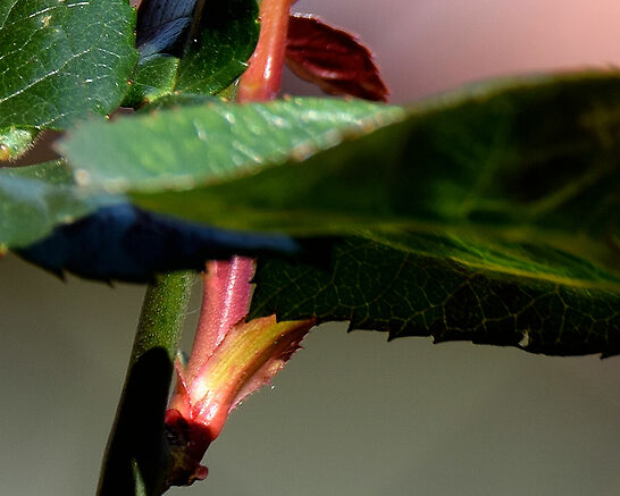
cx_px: -500
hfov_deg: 1.5
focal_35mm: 1300
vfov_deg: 1.2
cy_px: -294
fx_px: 23859
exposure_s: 1/200
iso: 100
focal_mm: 210
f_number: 8
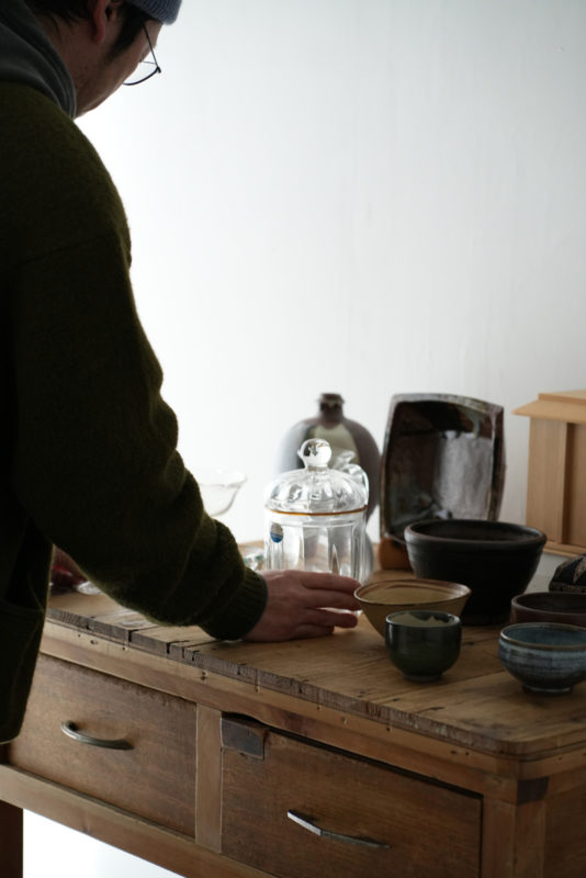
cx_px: 293
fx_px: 2073
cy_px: 439
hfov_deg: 16.1
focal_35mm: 85
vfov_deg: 23.9
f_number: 4
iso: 2500
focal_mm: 85
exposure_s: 1/100
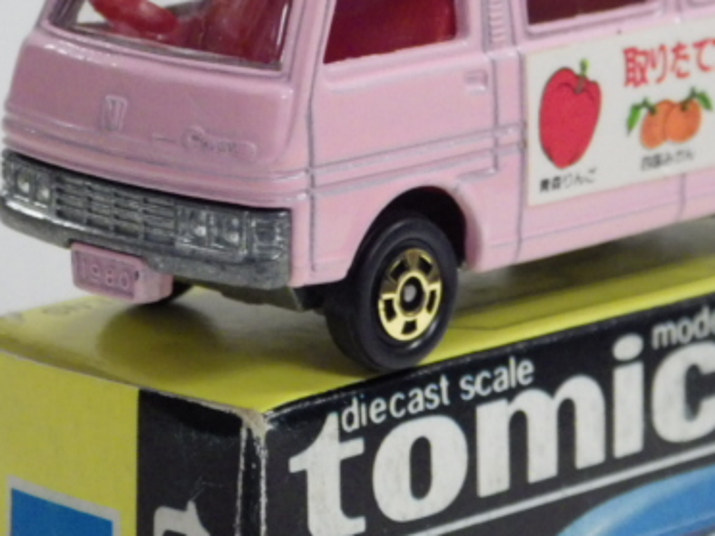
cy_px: 96
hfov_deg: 9.6
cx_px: 479
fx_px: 4234
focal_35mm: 205
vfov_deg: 7.2
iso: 800
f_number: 4.8
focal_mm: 21.3
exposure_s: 1/50
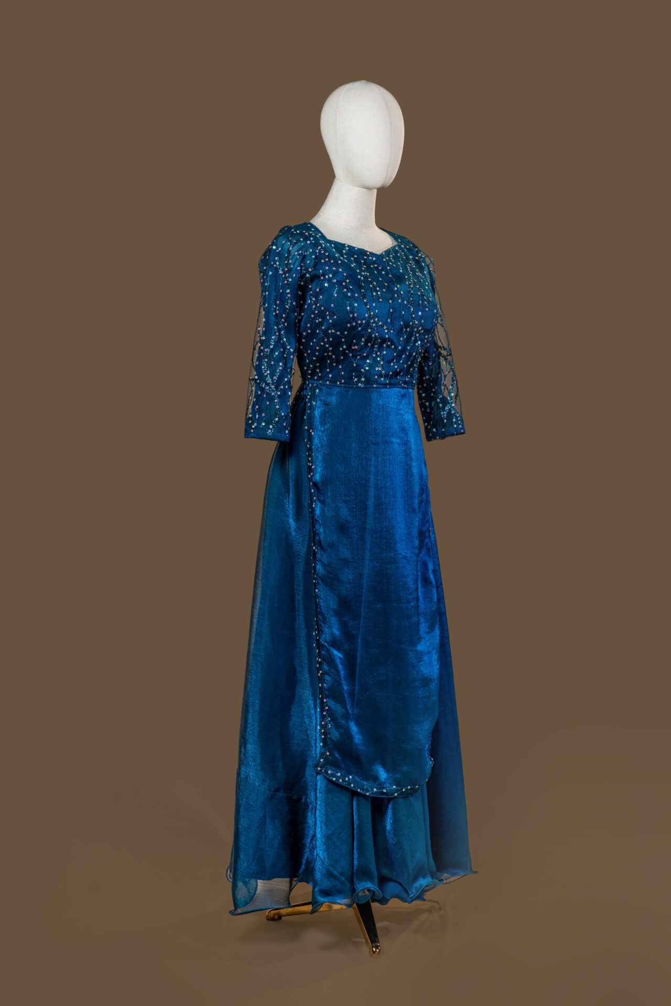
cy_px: 503
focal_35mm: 58
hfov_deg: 23.4
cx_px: 336
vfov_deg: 34.5
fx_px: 1621
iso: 100
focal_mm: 58
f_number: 8
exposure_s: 1/100
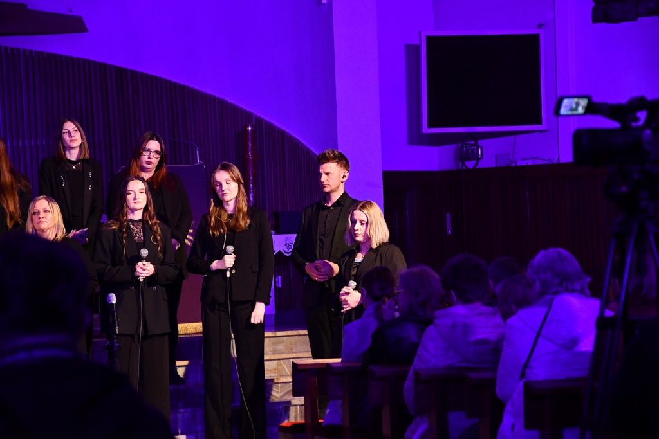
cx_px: 330
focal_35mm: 150
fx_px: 2746
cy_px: 220
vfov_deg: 9.2
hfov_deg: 13.7
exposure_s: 1/60
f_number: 5.6
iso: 3200
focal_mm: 100
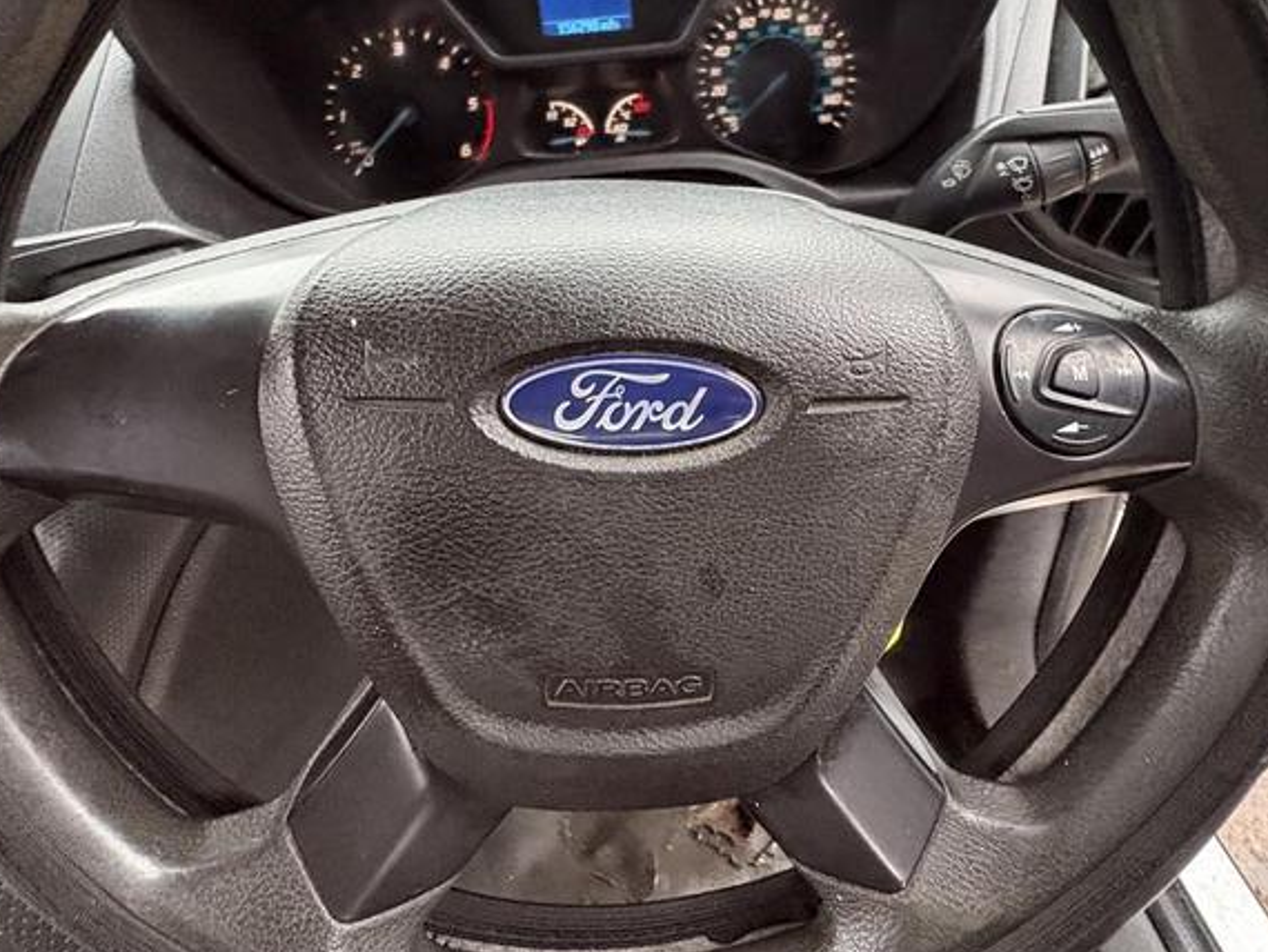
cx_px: 678
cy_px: 338
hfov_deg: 76.3
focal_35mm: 22
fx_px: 806
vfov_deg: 60.0
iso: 640
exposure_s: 1/60
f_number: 2.2
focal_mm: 2.22
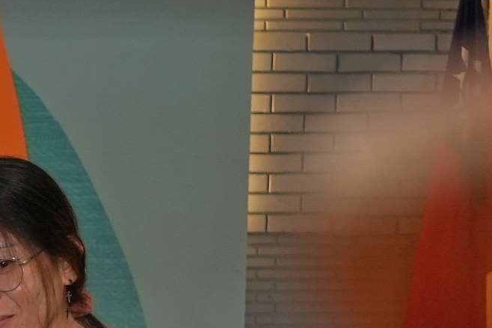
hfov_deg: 8.2
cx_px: -1040
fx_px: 2870
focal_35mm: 210
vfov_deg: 6.5
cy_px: 368
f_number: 4
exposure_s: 1/125
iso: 400
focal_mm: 30
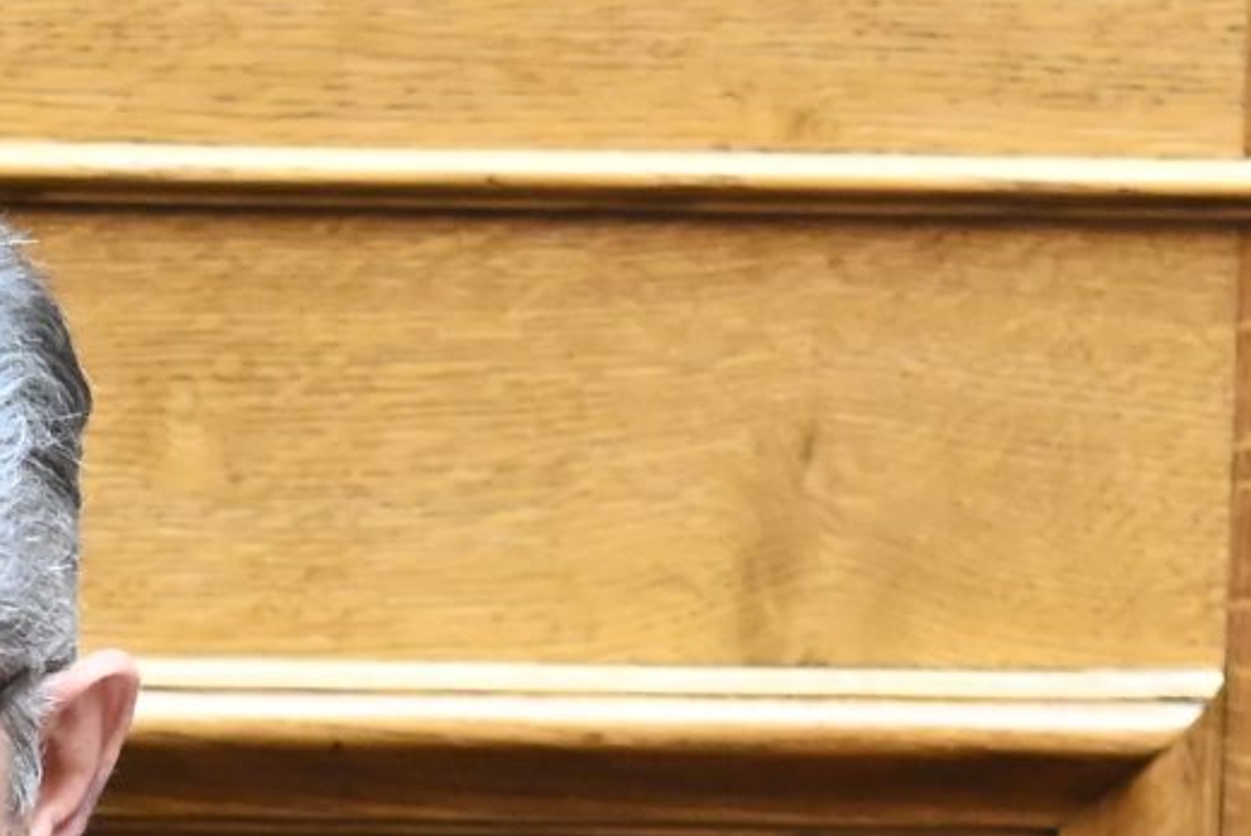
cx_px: -46
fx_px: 56359
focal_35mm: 1621
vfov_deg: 0.8
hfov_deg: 1.3
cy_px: 1685
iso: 7200
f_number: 6
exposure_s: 1/250
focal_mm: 330
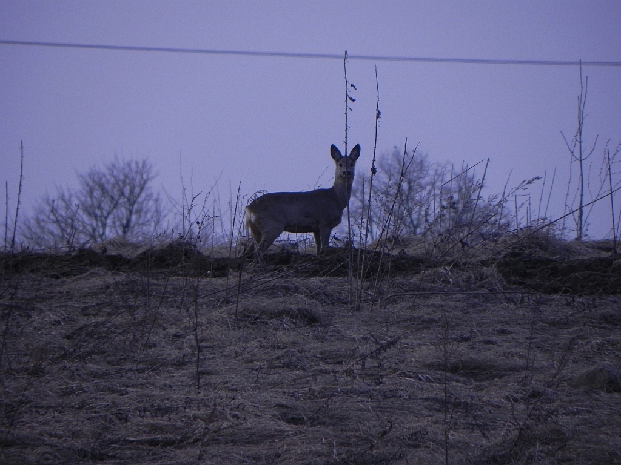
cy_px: 232
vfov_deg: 2.2
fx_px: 12163
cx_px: 310
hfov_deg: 2.9
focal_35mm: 678
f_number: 5.6
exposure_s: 1/286
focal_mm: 120
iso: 160
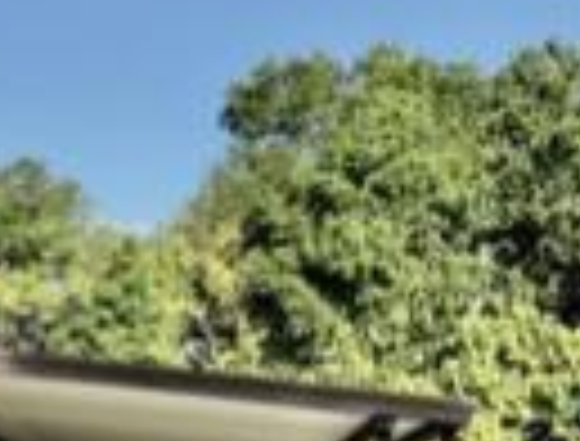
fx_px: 1347
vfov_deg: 18.0
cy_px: 464
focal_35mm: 80
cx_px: -247
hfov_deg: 21.2
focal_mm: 5.7
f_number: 1.5
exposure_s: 1/2571
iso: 50
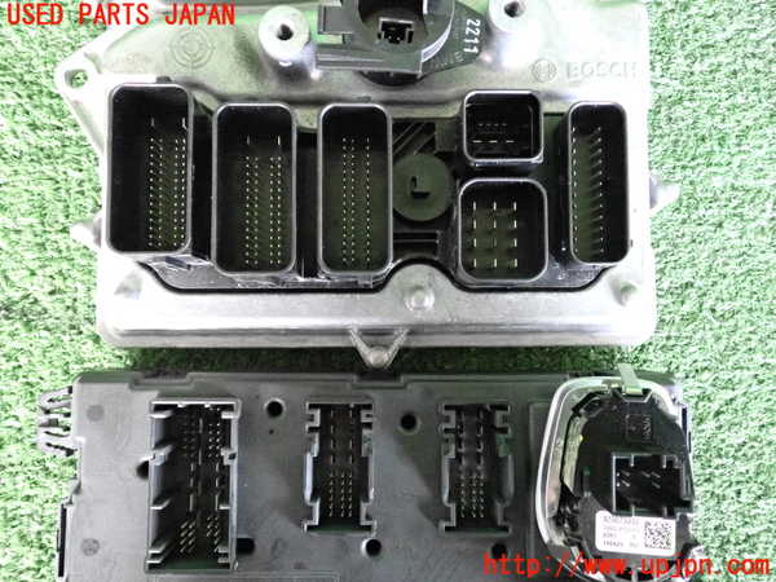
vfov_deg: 46.8
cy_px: 291
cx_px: 388
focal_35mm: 30
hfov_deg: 60.0
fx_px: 673
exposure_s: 1/100
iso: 3200
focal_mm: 5.4
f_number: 2.3
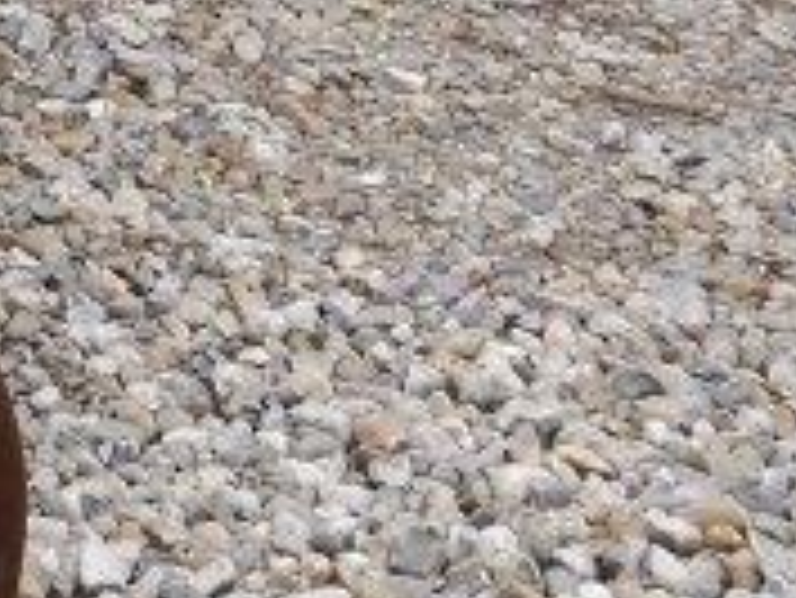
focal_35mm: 162
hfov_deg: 11.3
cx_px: -661
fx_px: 3728
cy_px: -585
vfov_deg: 8.7
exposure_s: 1/200
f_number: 5
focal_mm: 14
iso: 160
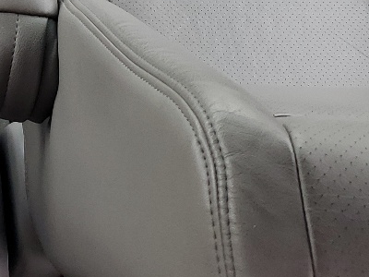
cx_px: -118
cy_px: -206
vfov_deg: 13.0
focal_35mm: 104
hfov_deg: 17.6
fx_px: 1109
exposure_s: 1/120
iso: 50
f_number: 1.5
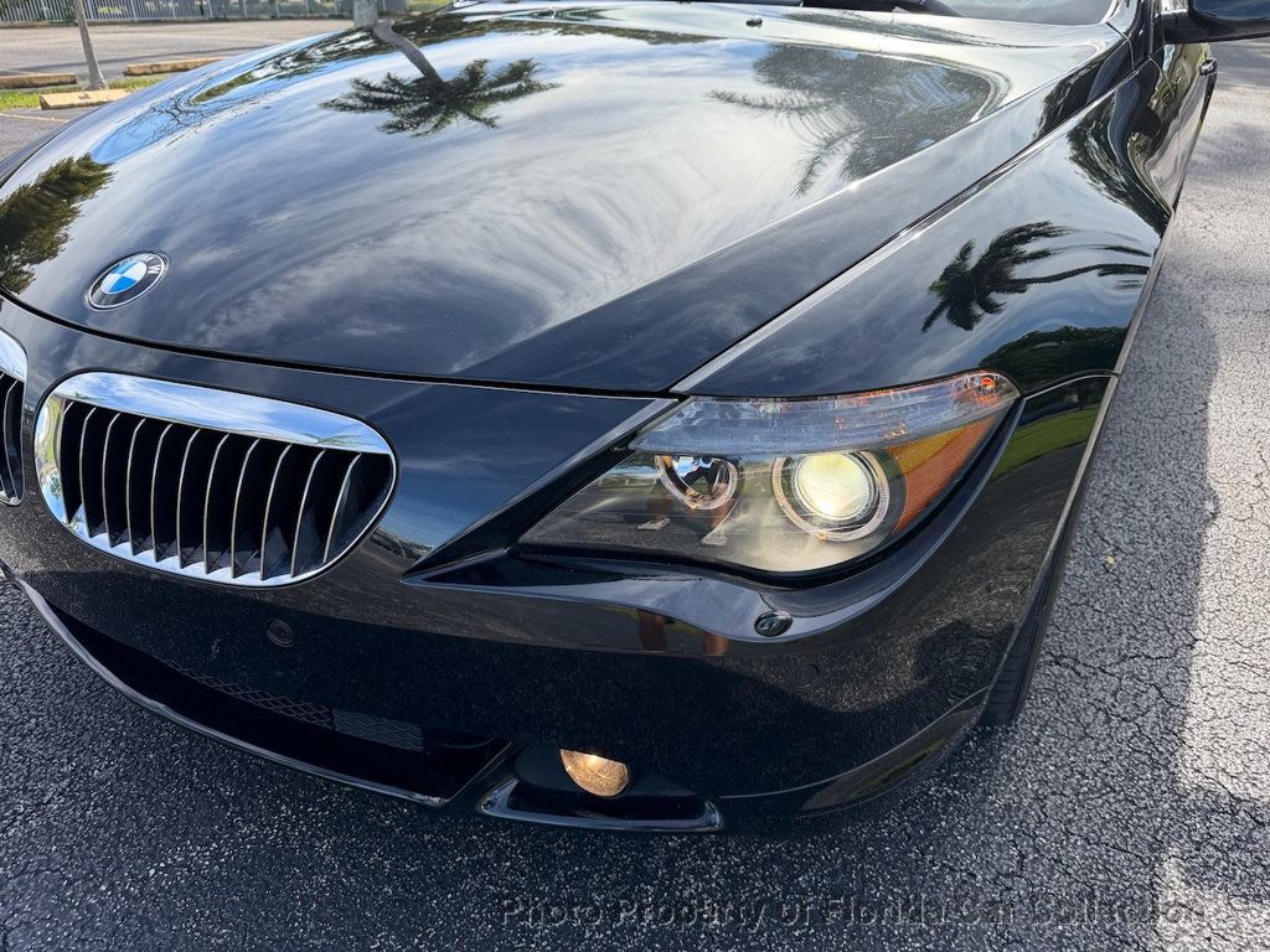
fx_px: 881
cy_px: 476
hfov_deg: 71.6
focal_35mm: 24
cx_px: 635
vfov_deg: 56.8
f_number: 1.78
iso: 100
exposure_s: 1/1585
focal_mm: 6.76
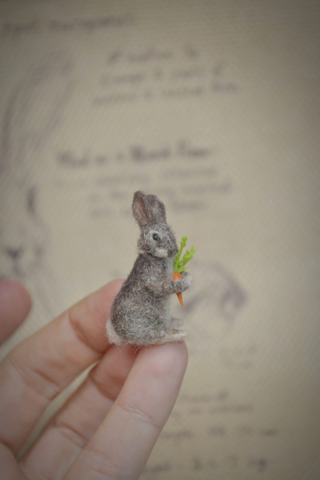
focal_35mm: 82
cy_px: 240
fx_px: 1100
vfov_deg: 24.6
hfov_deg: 16.6
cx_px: 160
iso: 800
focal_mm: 55
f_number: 6.3
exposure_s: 1/200
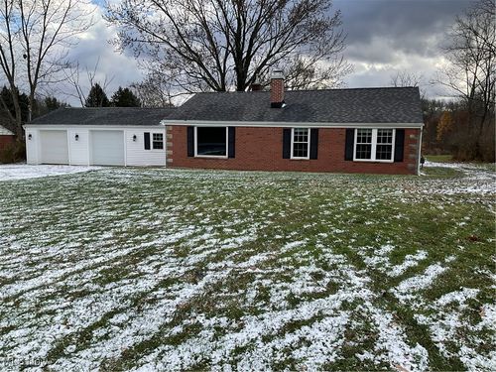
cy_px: 186
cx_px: 248
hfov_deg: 61.7
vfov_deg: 48.2
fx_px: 416
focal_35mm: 29
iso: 16
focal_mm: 3
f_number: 1.8
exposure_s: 1/829
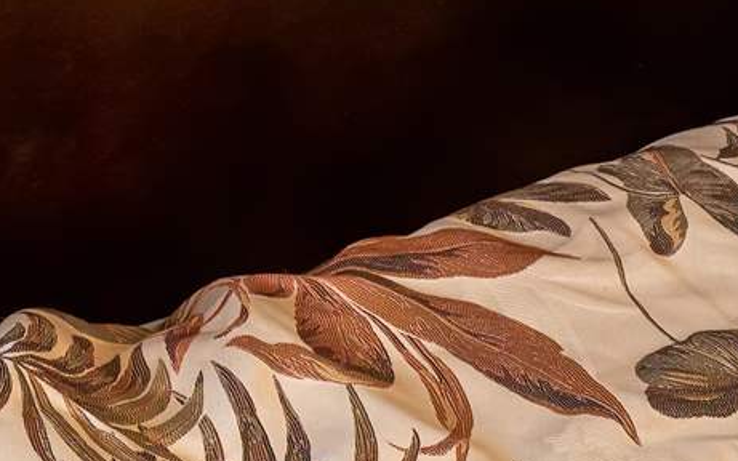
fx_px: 1910
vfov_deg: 10.1
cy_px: -938
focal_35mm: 95
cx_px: -604
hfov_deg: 17.5
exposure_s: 1/125
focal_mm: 14
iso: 320
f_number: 5.6
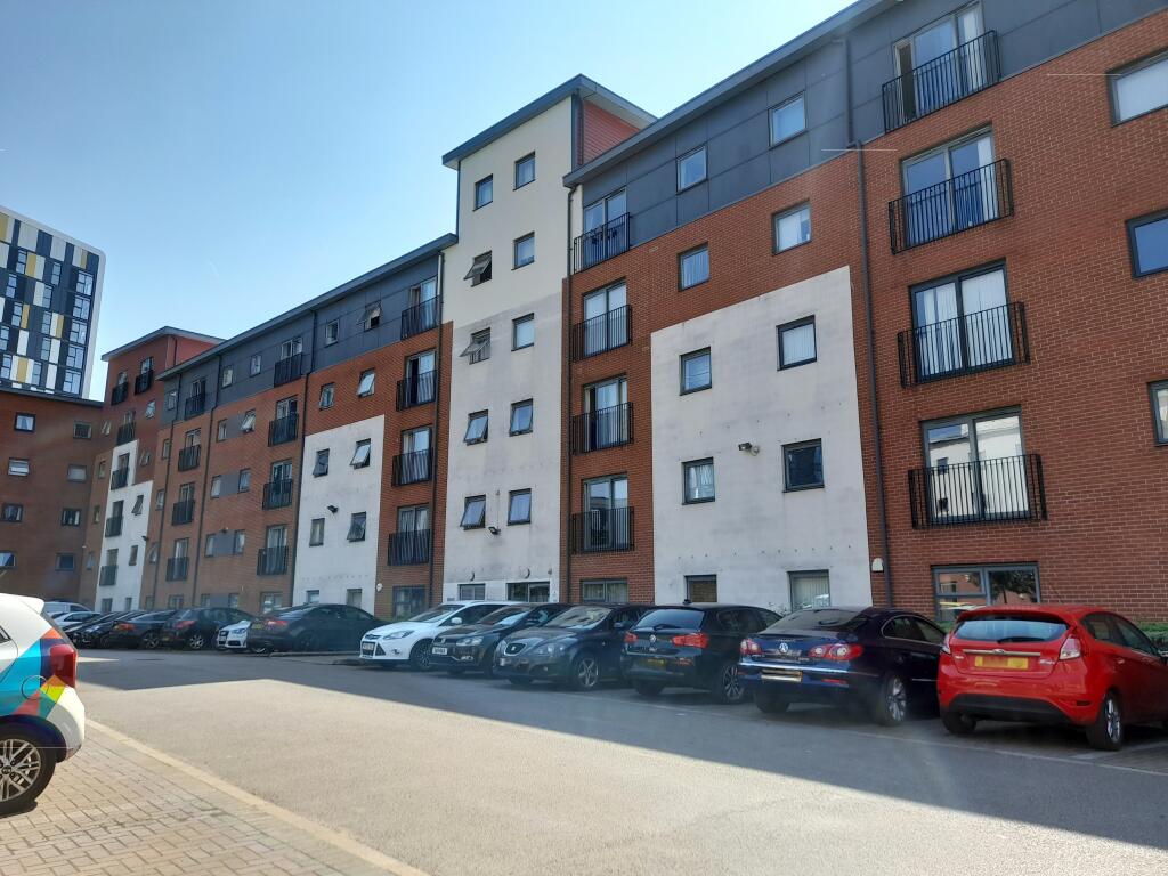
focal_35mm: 25
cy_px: 438
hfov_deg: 69.4
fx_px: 844
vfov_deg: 54.9
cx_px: 584
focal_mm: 4.6
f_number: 2
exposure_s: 1/363
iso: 20
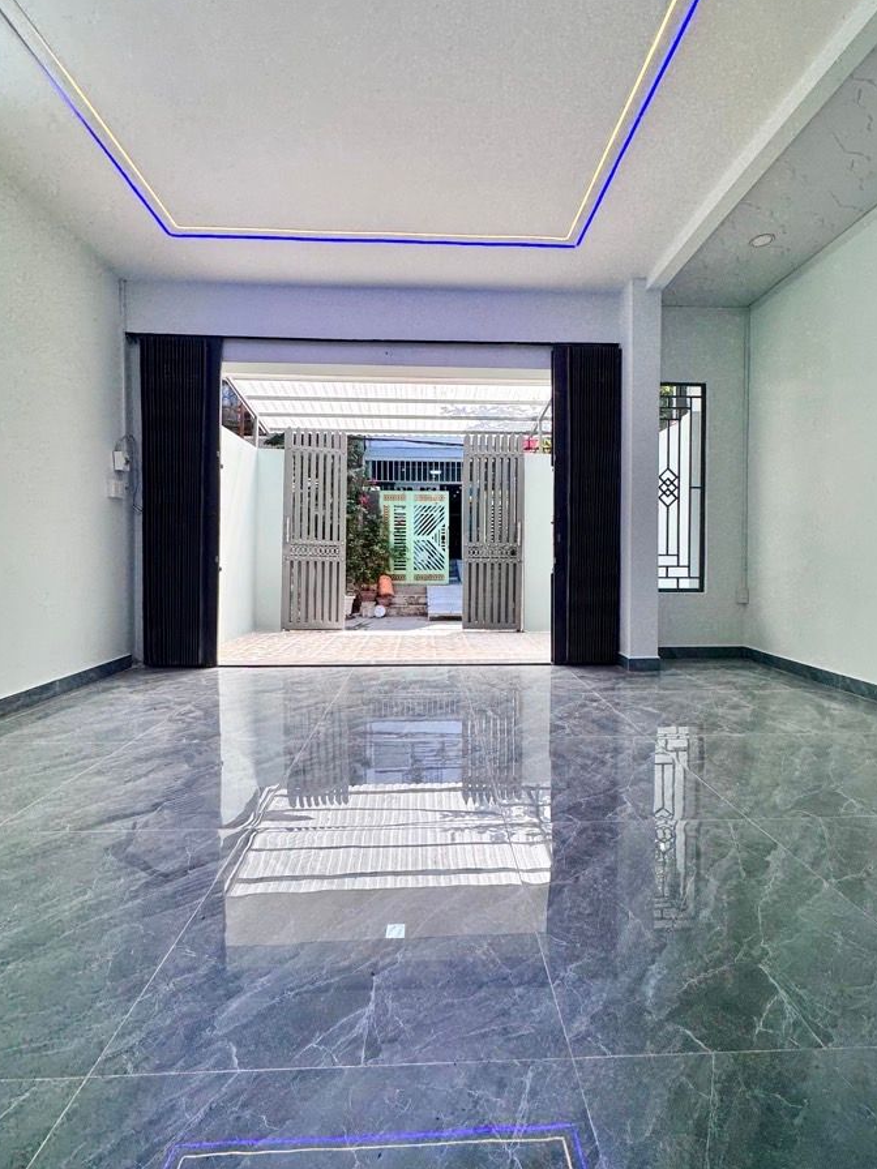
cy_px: 566
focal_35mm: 16
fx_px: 540
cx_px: 446
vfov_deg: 94.5
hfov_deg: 78.1
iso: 40
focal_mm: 2.22
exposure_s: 1/321
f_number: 2.2
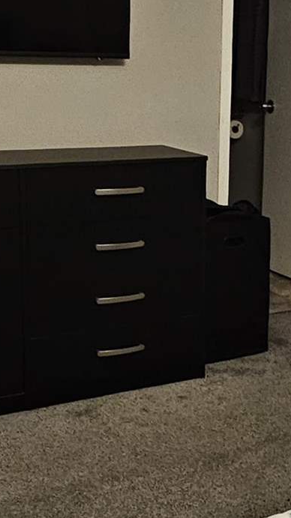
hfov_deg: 18.1
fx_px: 865
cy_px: 238
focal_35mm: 63
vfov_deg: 33.3
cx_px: 349
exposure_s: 1/30
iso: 320
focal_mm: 2.2
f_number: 2.2
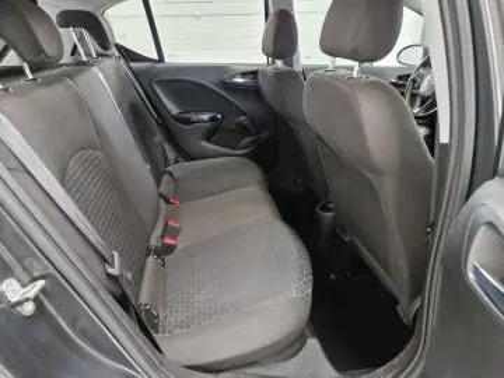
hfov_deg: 73.9
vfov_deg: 58.9
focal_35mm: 23
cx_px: 252
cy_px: 189
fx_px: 335
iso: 1000
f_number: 1.8
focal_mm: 5.4
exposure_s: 1/100
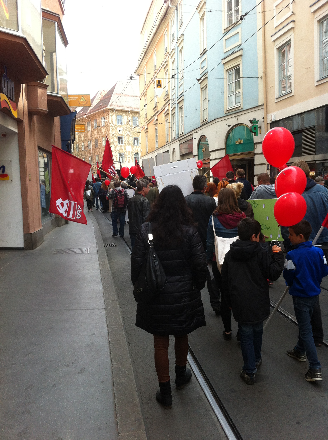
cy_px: 220
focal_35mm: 35
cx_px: 164
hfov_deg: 40.6
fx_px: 443
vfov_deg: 52.7
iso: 80
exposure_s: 1/256
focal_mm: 3.85
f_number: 2.8
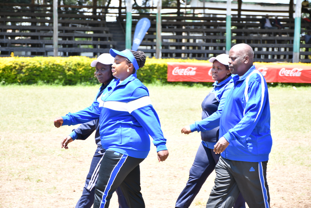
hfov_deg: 19.5
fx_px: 907
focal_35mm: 105
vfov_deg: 13.0
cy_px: 104
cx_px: 156
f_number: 5
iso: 125
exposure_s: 1/125
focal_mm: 70
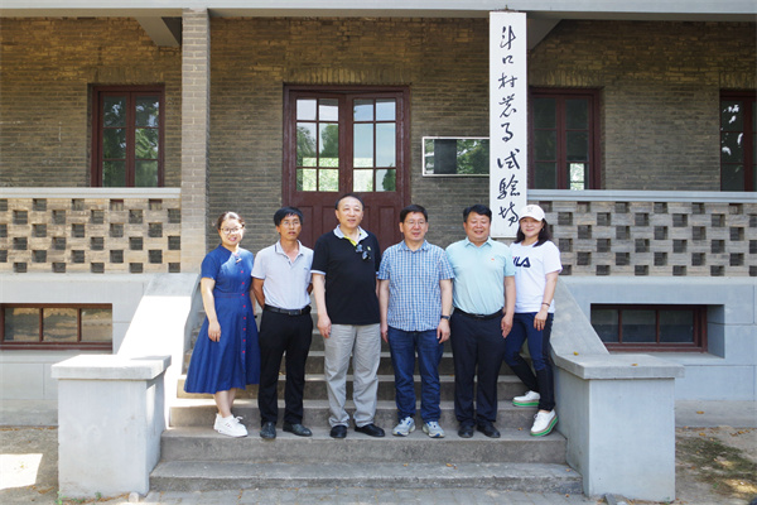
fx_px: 694
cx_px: 378
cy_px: 252
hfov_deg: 57.2
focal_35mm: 33
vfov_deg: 40.0
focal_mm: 22
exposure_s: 1/80
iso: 400
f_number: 8
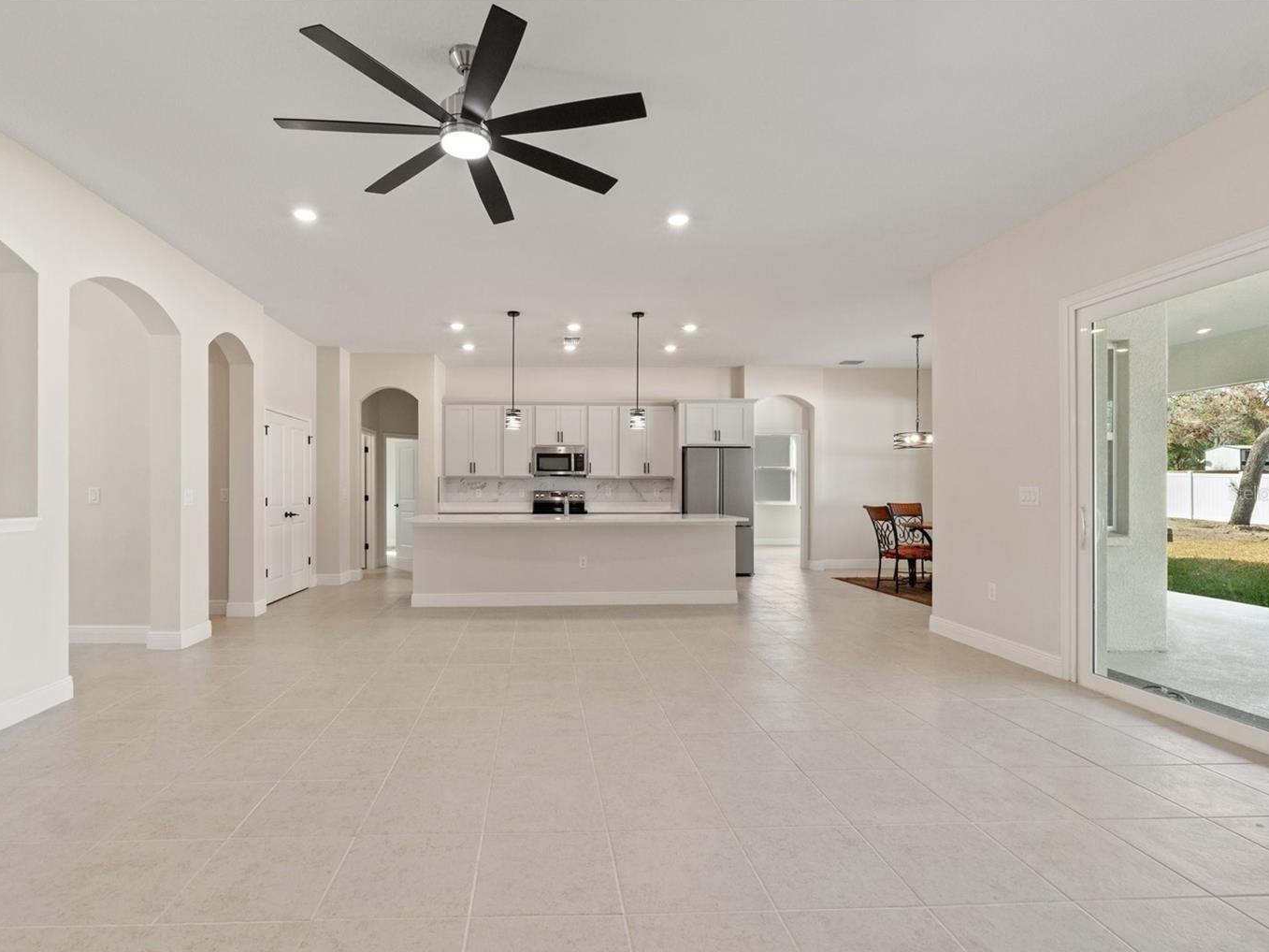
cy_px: 493
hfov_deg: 90.7
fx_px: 623
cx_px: 564
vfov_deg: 74.7
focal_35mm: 17
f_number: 8
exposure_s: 1/13
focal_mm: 10
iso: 400
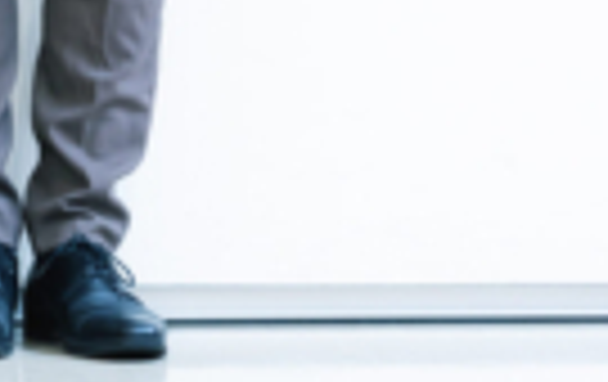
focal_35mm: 633
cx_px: -851
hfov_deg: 3.3
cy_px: -676
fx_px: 10511
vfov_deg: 2.1
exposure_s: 1/200
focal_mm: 105
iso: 250
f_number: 1.8
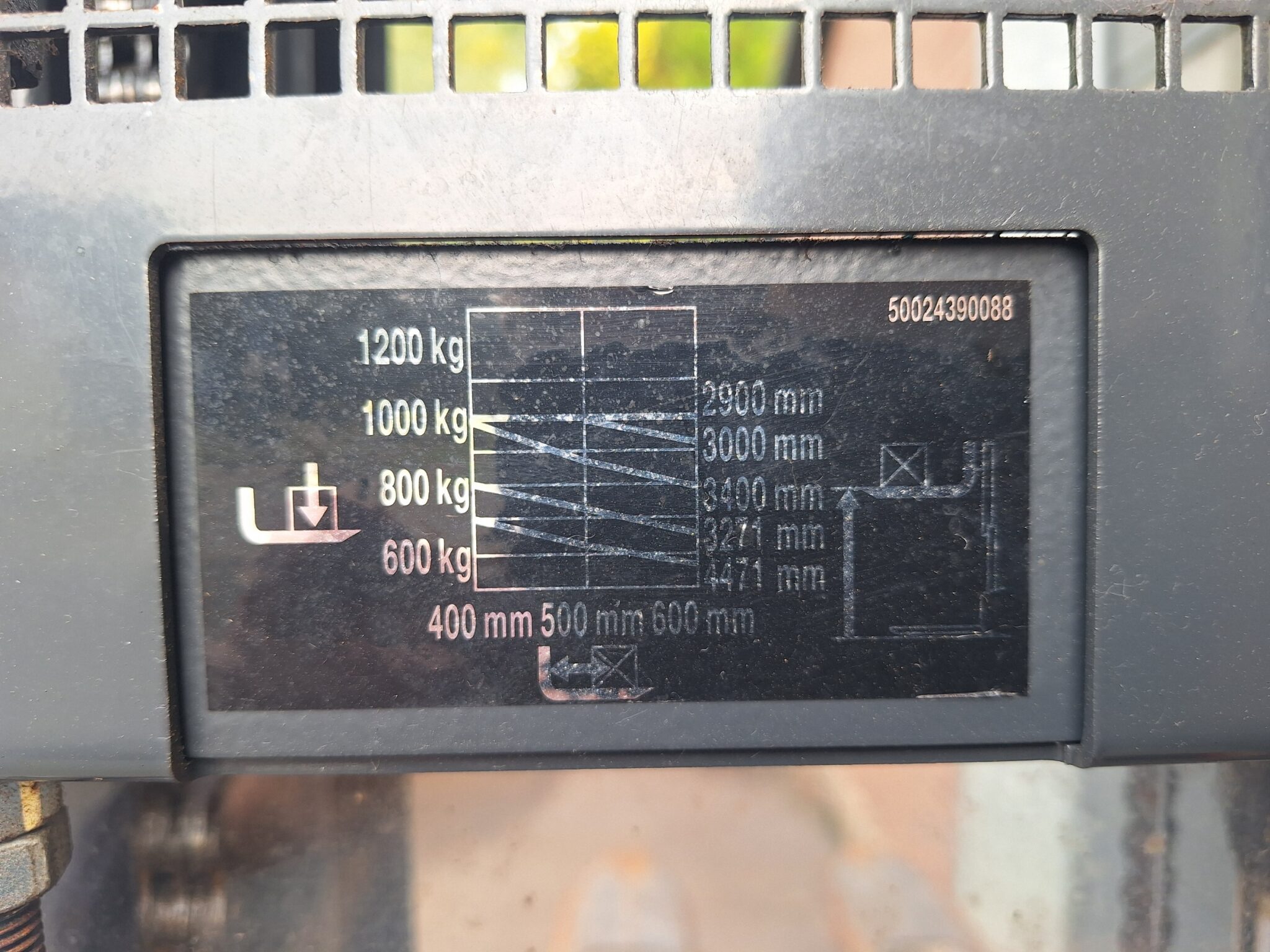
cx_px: 635
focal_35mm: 23
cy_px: 476
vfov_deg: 58.9
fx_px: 844
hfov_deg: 73.9
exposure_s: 1/167
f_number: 1.8
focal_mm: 5.54
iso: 40
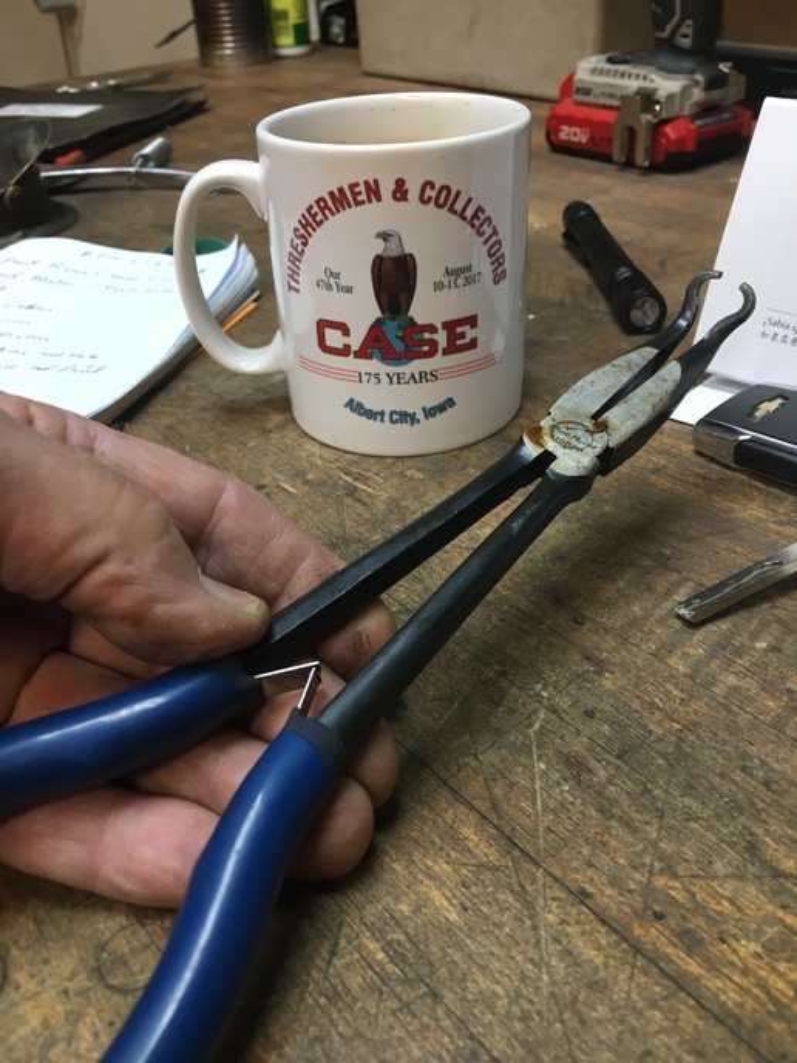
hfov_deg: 48.2
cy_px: 532
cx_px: 398
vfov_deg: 61.7
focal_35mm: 29
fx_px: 890
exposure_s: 1/30
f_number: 2.2
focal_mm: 4.15
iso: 80
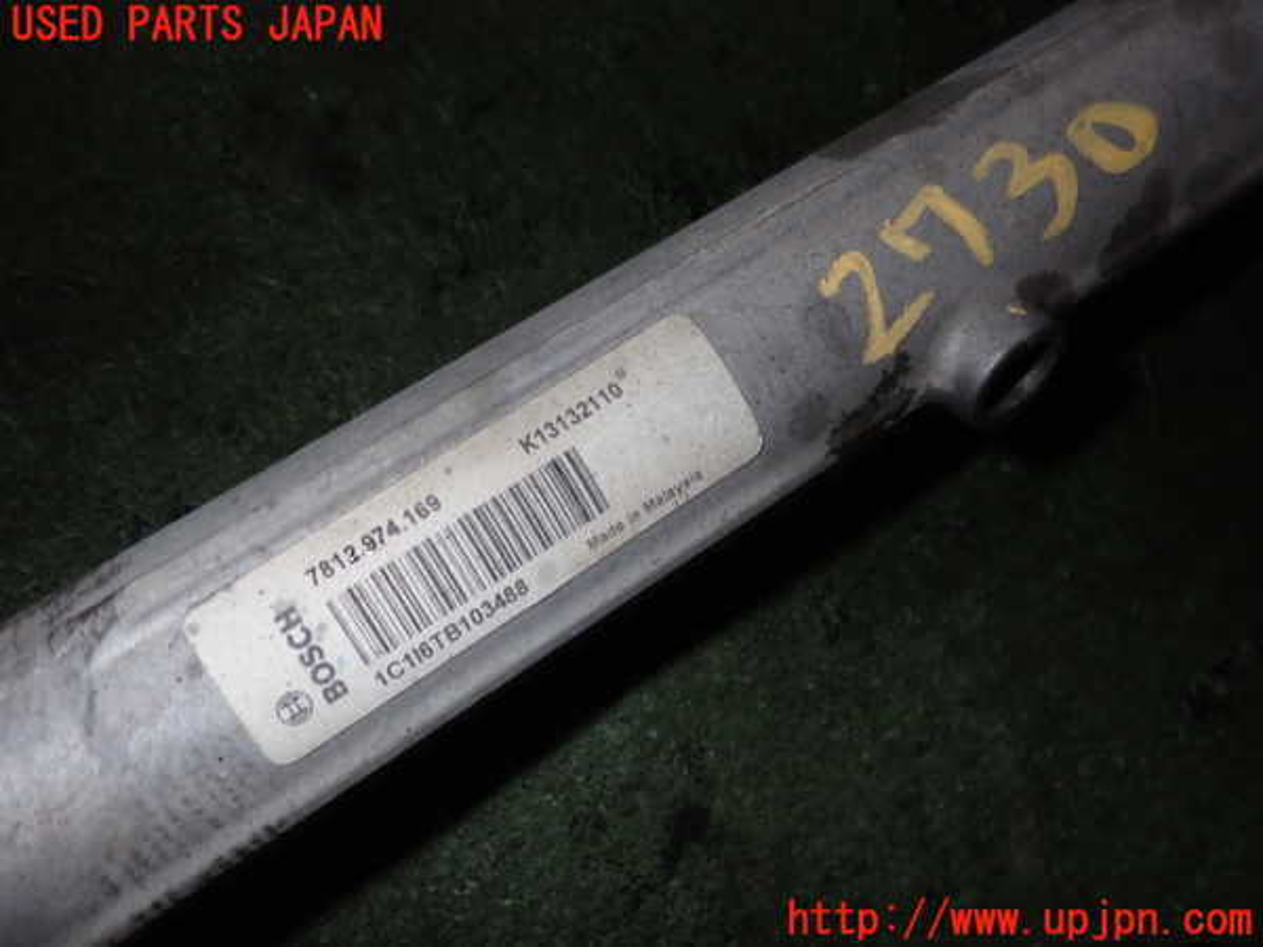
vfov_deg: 46.8
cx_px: 632
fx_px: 1095
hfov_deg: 60.0
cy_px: 474
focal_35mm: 30
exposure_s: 1/30
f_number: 6.3
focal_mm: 5.4
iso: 200
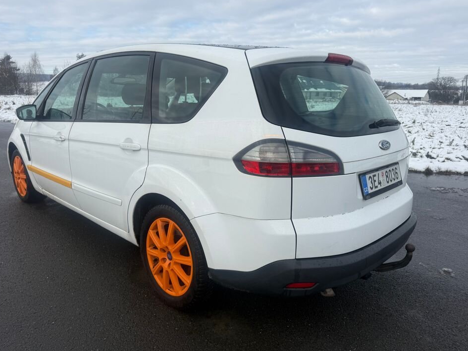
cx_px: 230
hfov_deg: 67.3
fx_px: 352
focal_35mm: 26
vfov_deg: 53.0
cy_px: 164
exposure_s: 1/3953
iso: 80
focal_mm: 6.76
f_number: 1.78
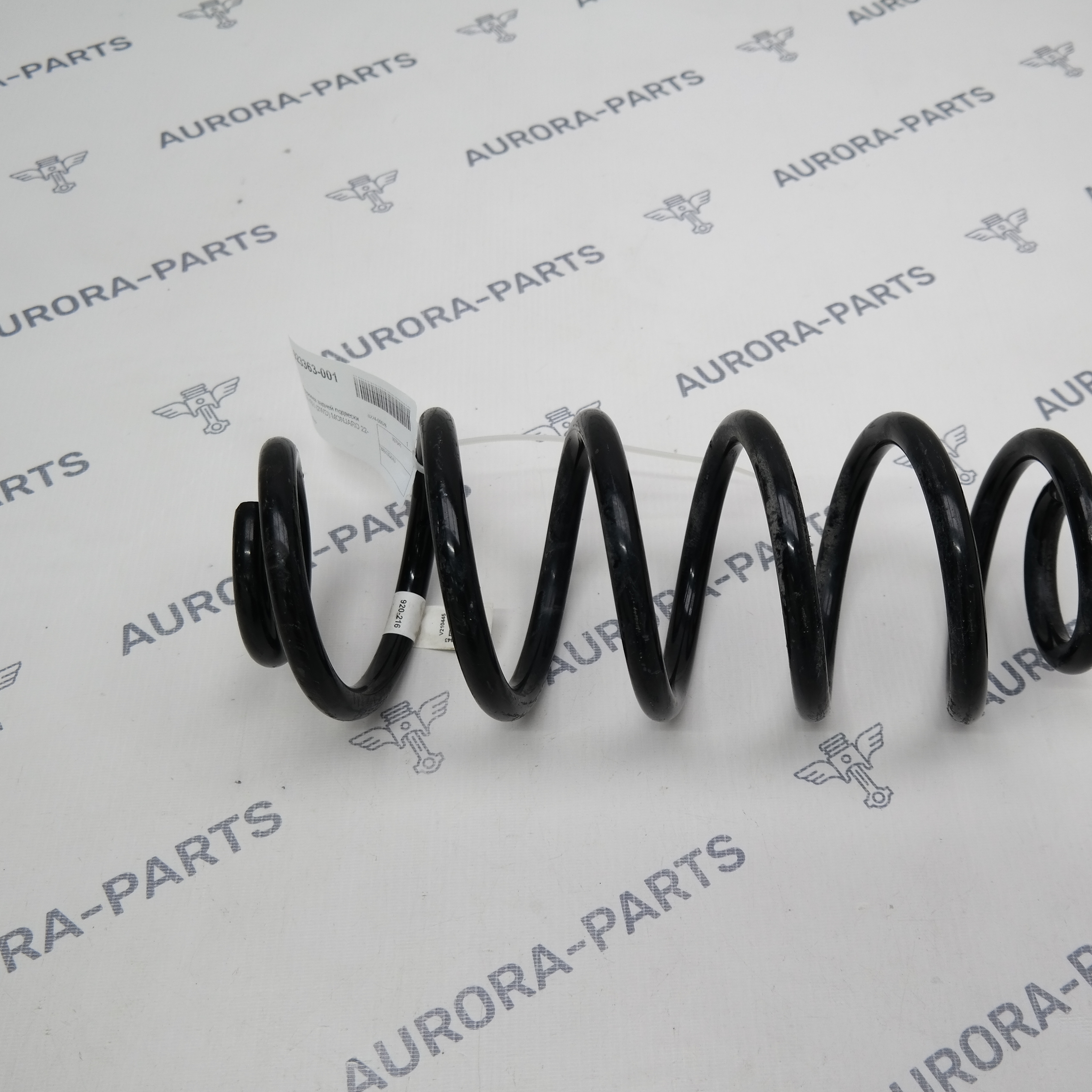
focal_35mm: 35
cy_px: 553
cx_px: 664
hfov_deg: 46.9
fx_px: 1249
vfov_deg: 47.2
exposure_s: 1/80
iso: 100
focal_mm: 18
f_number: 3.5
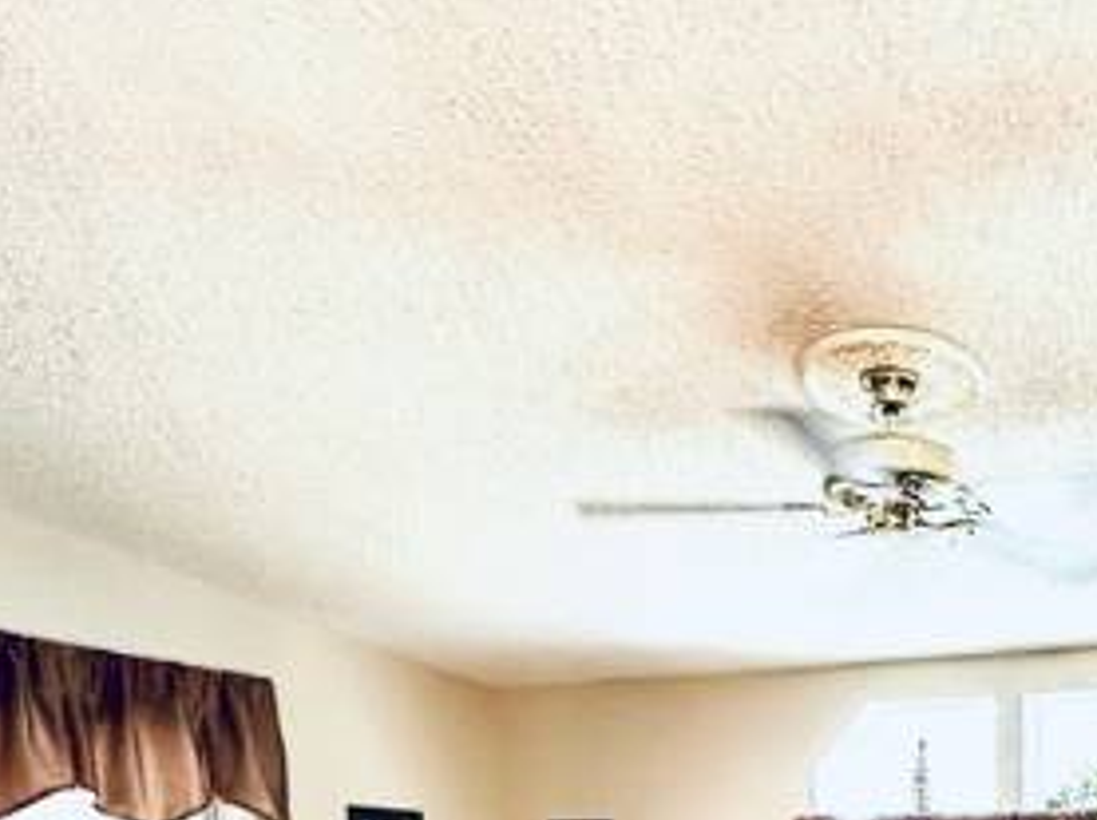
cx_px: 1030
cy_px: 1036
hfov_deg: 39.9
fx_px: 1361
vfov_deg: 28.3
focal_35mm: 43
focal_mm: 2.22
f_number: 2.2
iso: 640
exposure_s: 1/60
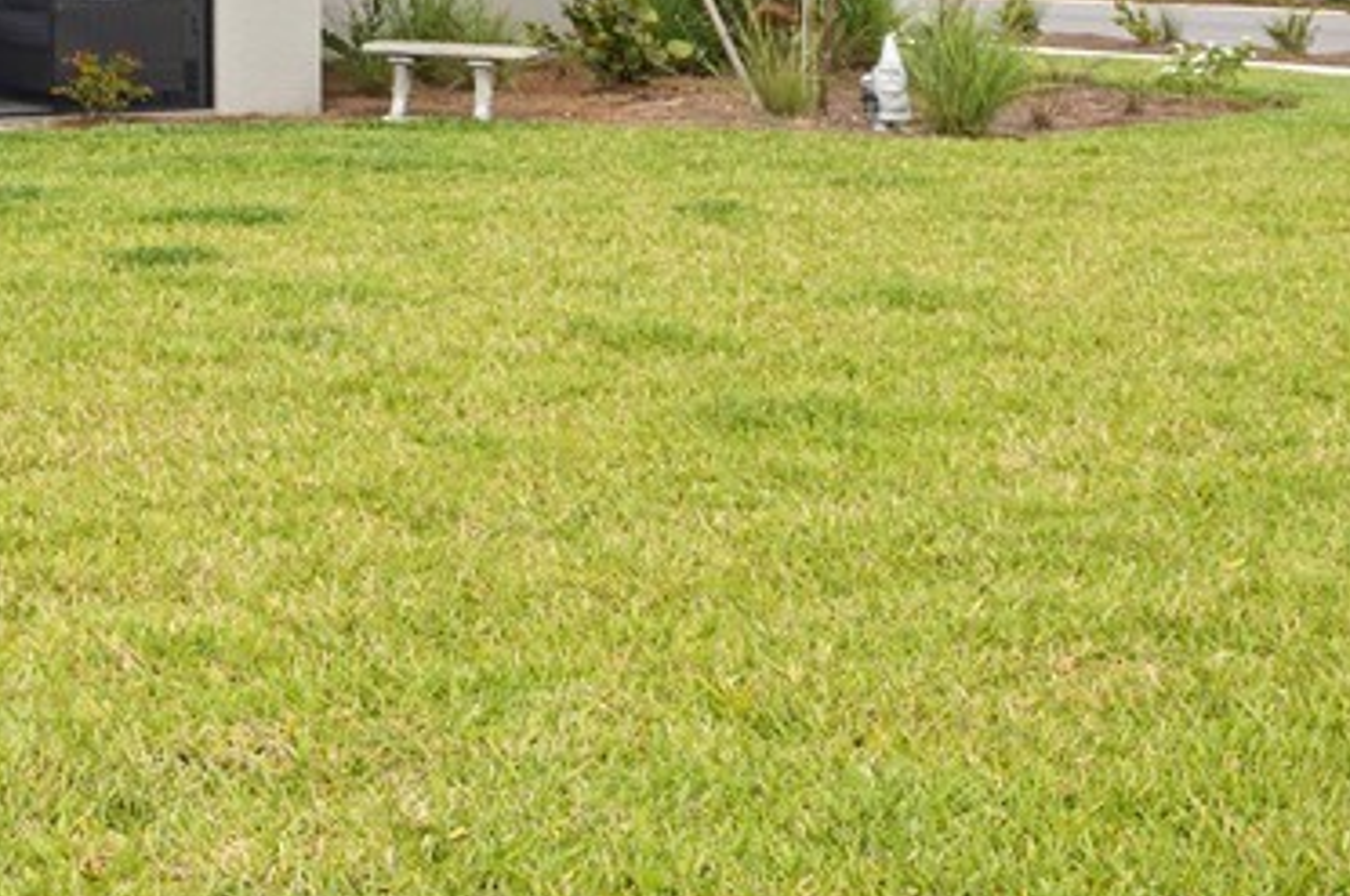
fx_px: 2846
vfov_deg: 17.2
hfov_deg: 24.3
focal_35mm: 76
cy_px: -125
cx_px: -245
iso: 320
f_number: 9
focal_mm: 26
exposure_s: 1/200
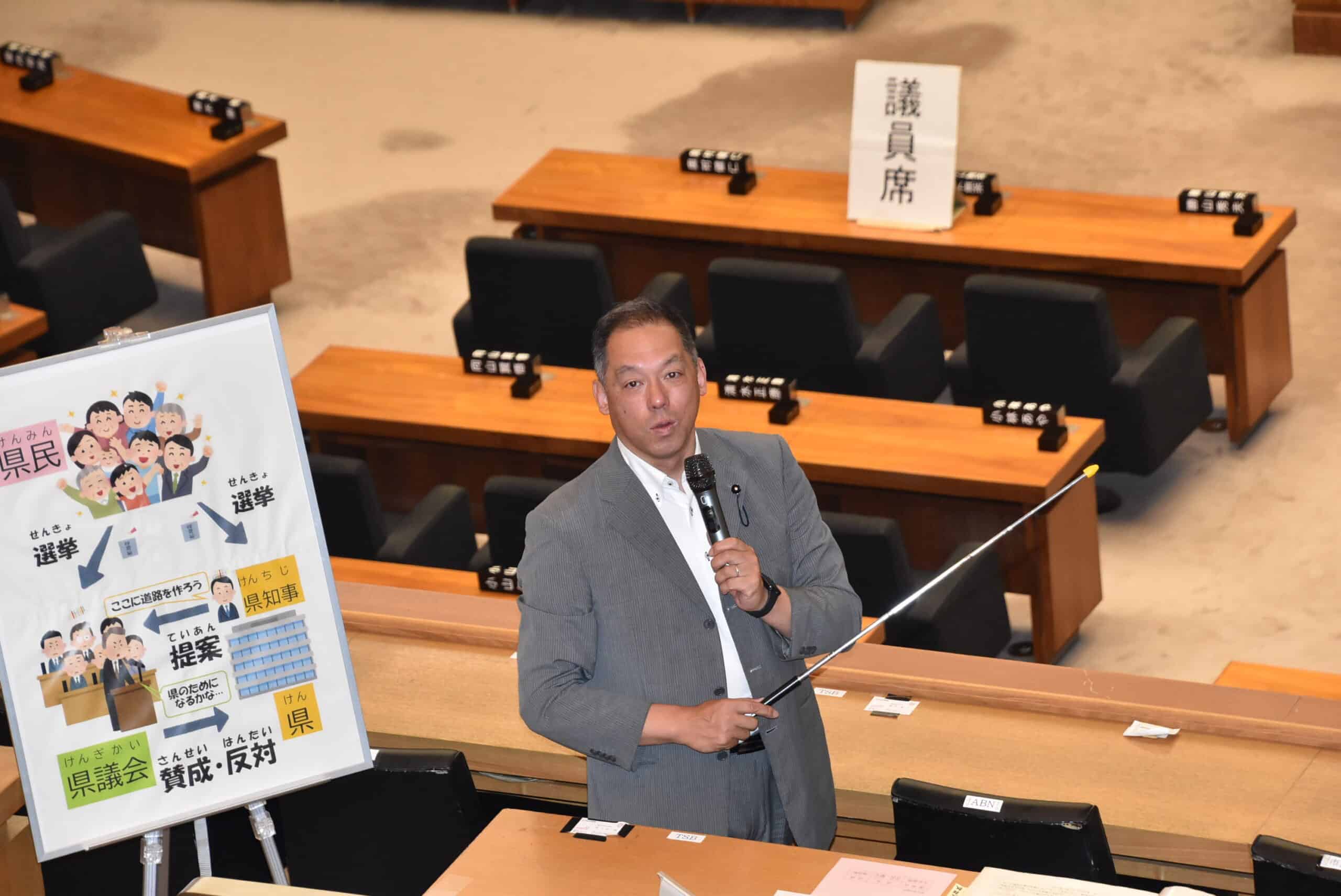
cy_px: 448
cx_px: 670
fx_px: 6822
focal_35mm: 183
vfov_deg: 7.5
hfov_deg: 11.2
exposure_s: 1/60
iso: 1600
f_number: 8
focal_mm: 122
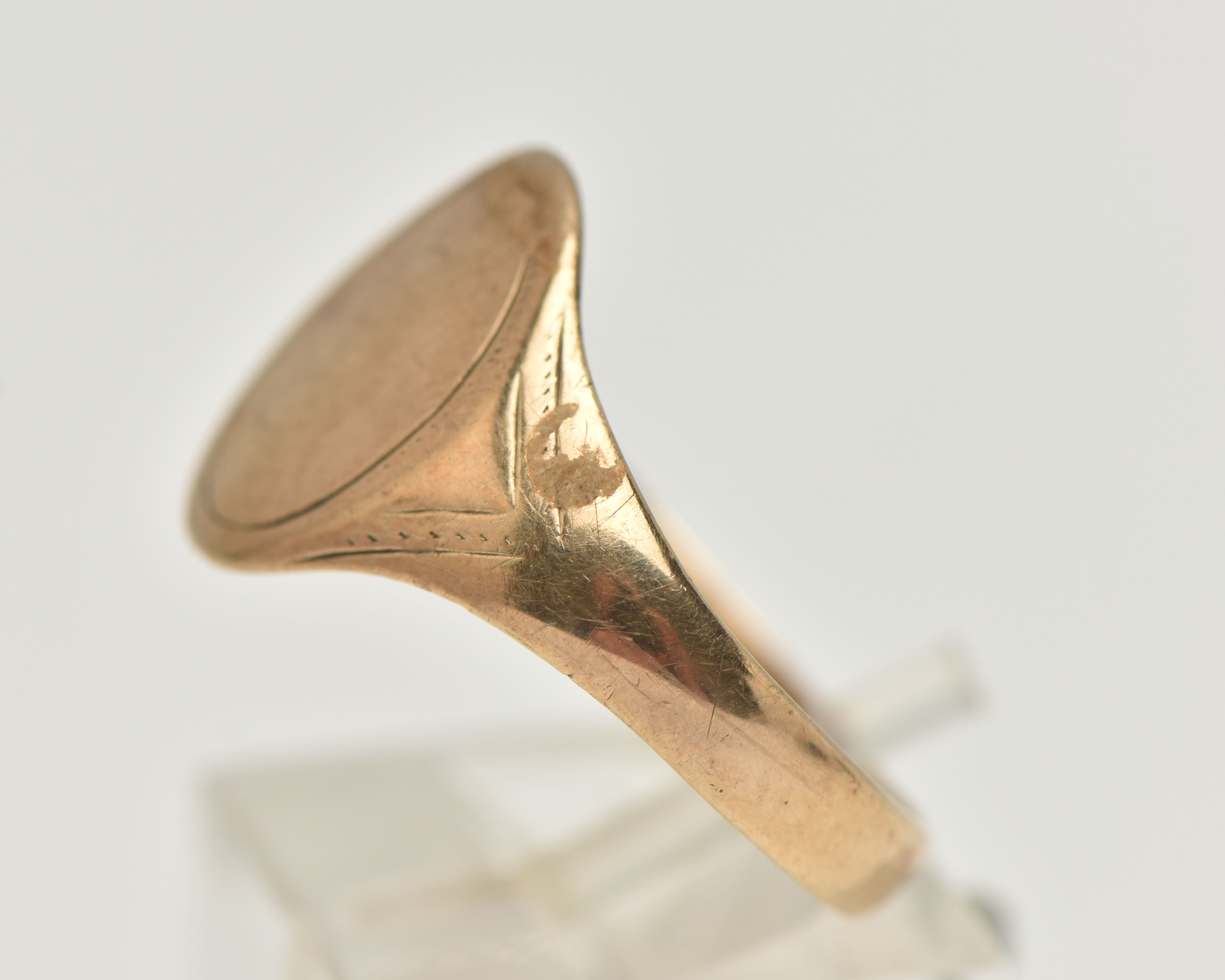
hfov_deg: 9.7
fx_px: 7201
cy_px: 485
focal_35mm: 199
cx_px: 504
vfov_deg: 7.8
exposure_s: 1/100
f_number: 8
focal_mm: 105
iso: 200
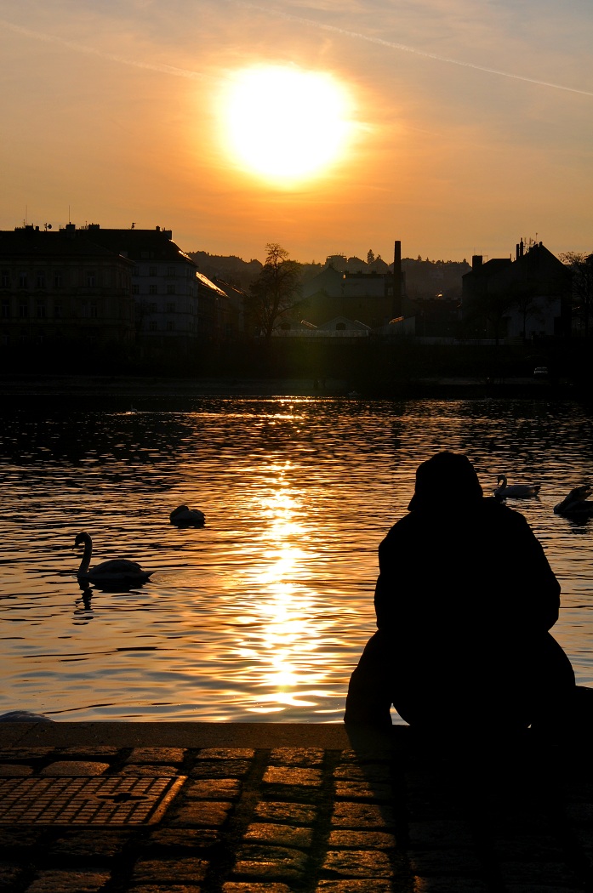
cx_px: 296
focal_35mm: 75
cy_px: 446
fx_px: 1859
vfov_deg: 27.0
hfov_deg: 18.1
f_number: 14
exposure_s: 1/800
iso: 200
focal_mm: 50
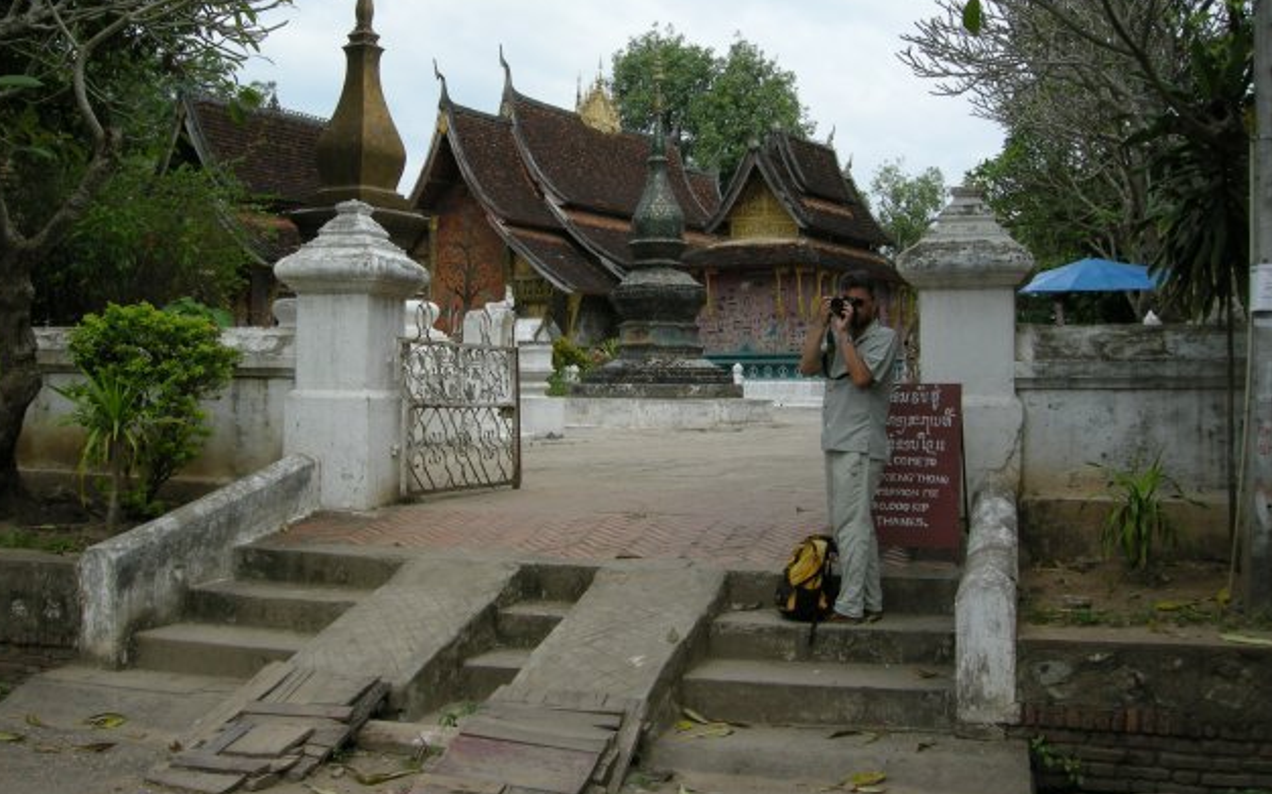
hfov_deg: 50.4
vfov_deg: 32.7
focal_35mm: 39
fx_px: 1352
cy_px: 329
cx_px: 626
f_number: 5.4
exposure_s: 1/286
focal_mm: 7.5
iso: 64
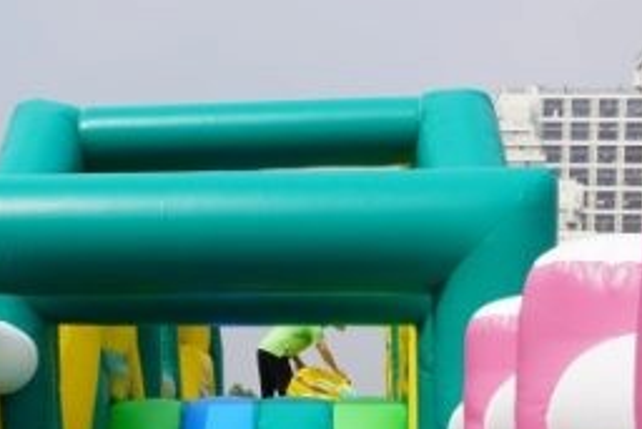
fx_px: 1713
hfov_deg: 21.2
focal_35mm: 96
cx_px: 218
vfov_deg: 13.5
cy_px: 636
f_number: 10
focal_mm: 16
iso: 100
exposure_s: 1/200
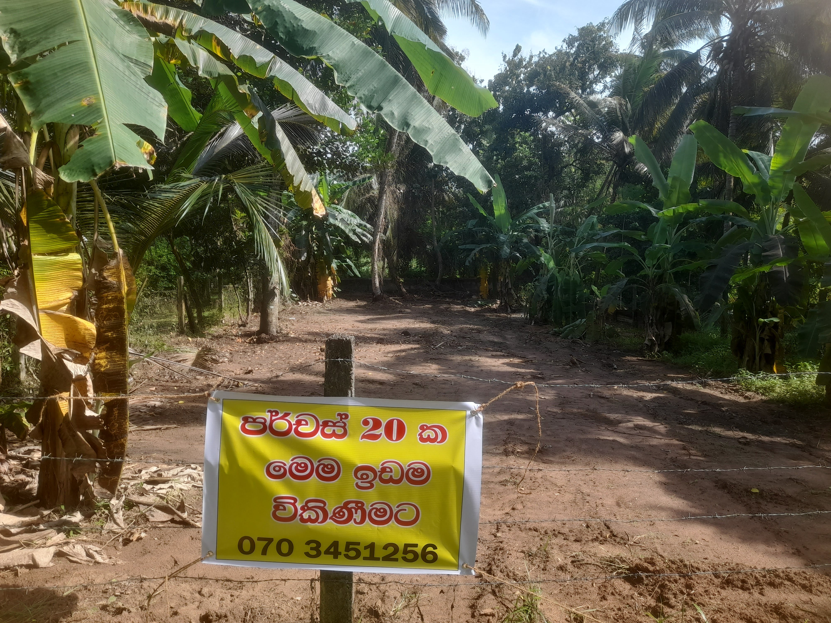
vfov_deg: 54.9
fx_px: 600
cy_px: 312
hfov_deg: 69.4
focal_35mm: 25
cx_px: 416
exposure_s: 1/177
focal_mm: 4.6
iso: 20
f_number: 2
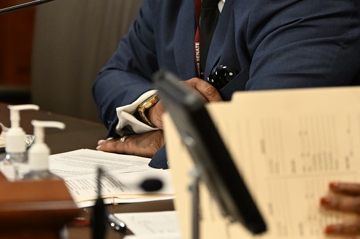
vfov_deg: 4.7
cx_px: 144
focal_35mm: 290
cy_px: 52
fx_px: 2898
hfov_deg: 7.1
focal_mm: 135
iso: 3200
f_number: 2.8
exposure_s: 1/160
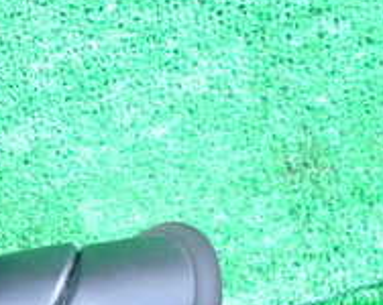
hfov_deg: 21.7
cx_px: -136
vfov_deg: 18.1
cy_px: 413
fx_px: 883
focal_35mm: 78
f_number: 2
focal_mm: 4.5
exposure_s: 1/30
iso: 640
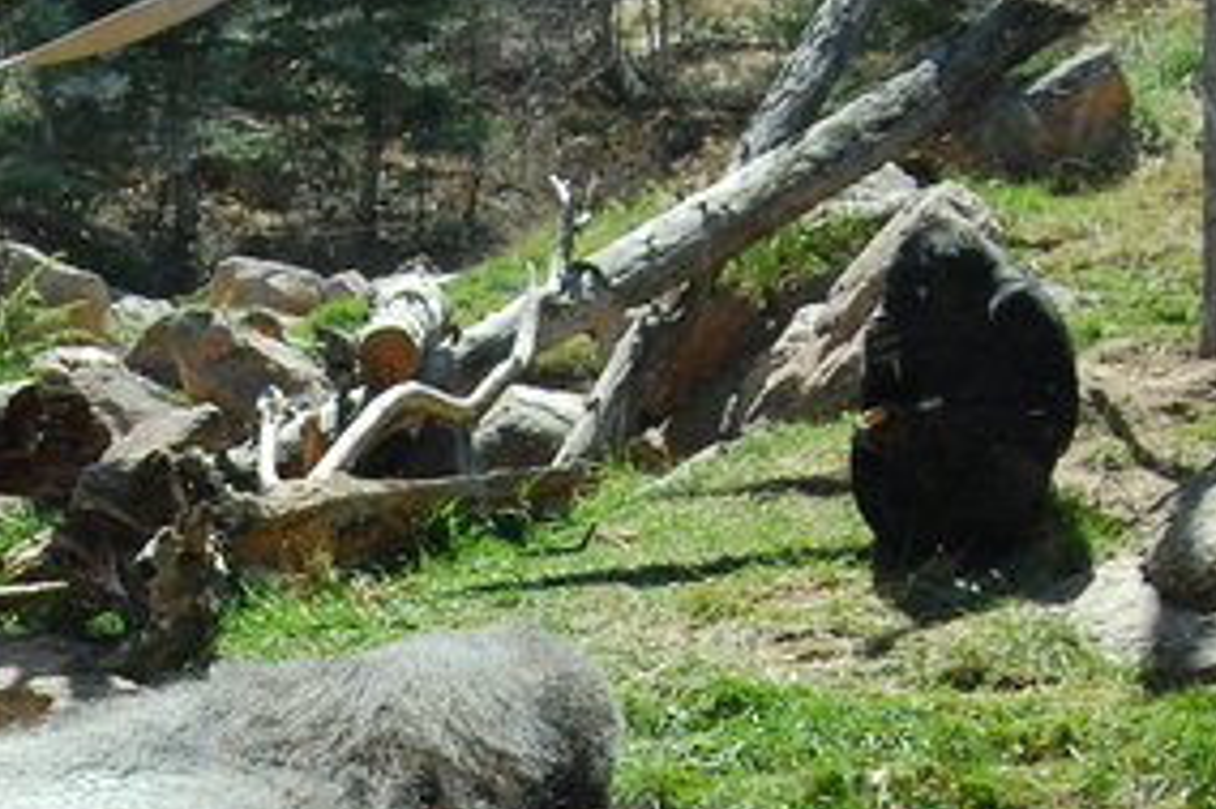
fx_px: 3139
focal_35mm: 93
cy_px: 1053
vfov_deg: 14.1
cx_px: 60
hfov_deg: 21.3
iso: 400
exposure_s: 1/320
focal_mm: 22
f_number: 9
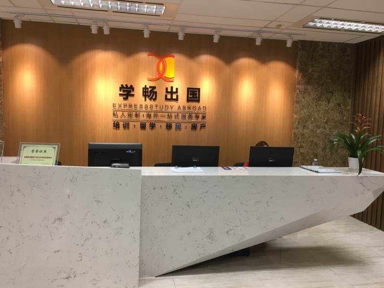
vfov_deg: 48.2
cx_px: 192
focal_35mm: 29
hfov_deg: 61.7
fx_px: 322
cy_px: 144
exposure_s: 1/33
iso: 80
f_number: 2.2
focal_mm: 4.15
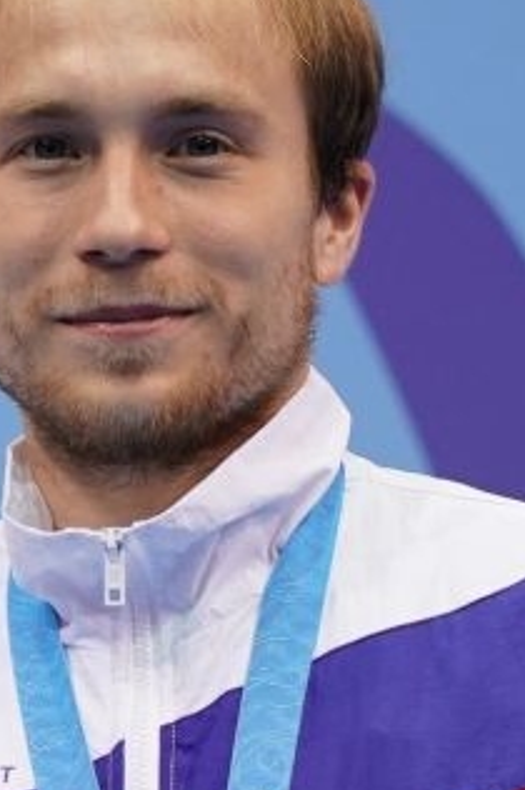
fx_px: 50025
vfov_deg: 0.9
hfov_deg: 0.6
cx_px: -1180
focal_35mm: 2282
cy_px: 485
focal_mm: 400
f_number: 2.8
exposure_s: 1/500
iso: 640
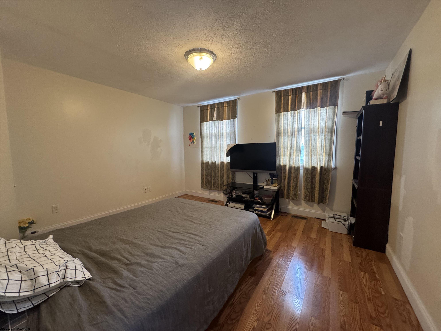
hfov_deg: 102.1
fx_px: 178
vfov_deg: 85.7
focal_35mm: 14
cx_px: 220
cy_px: 166
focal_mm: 2.22
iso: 320
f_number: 2.2
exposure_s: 1/60
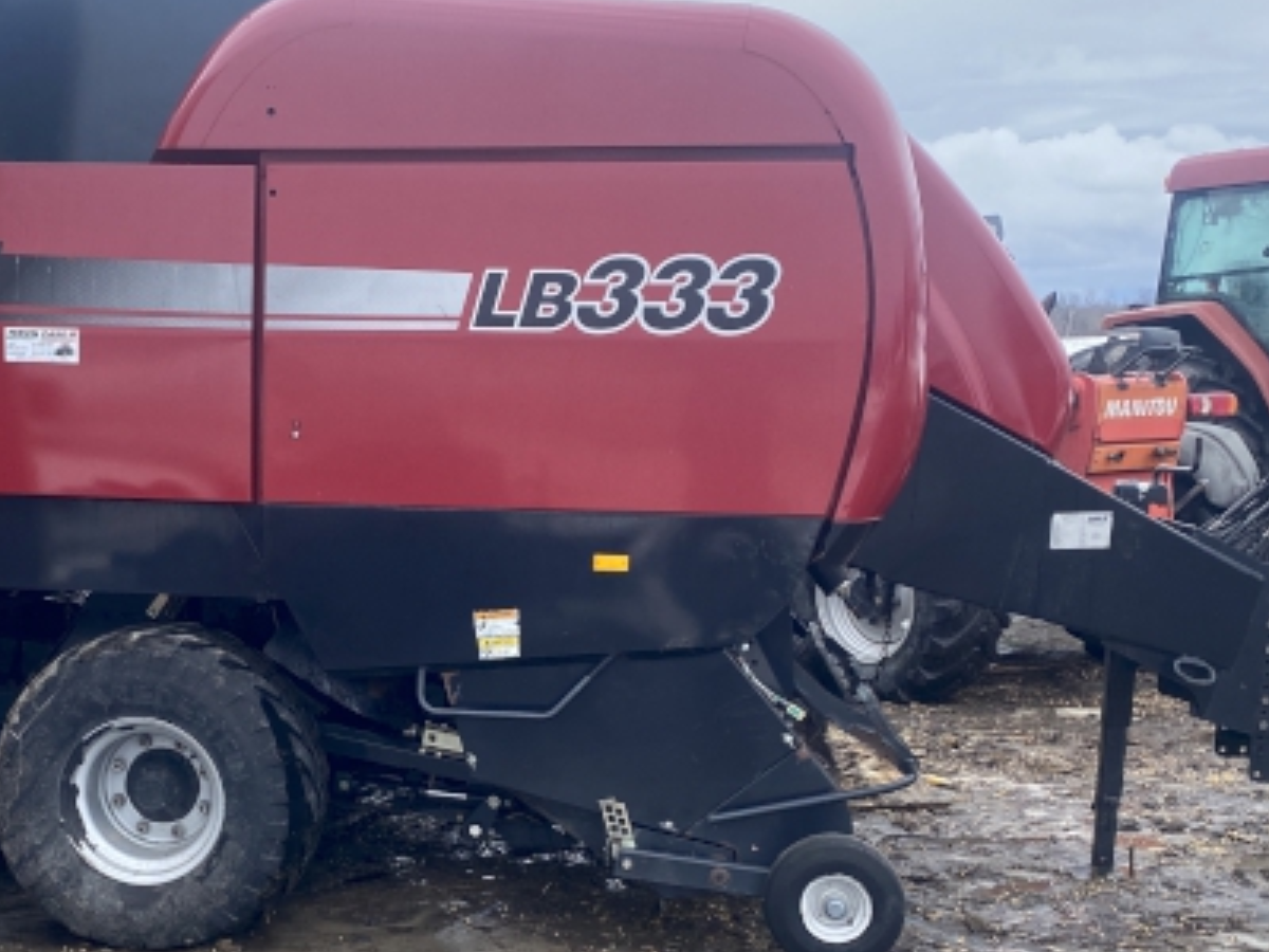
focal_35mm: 52
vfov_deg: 27.8
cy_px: 663
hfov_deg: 36.0
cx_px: 324
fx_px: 1906
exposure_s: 1/690
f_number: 1.8
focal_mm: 4.25
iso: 32
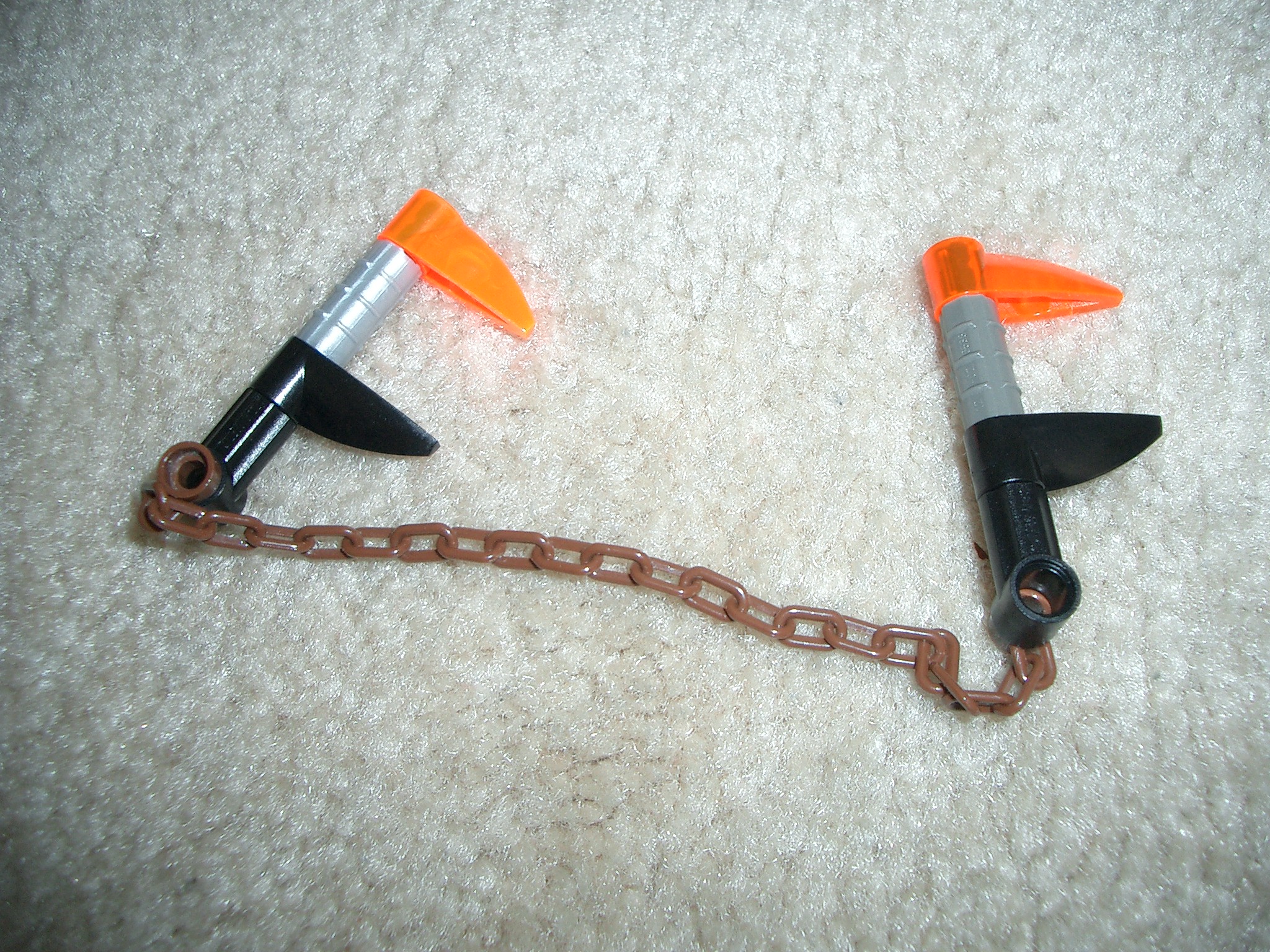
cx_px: 635
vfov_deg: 40.7
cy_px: 476
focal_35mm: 35
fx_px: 1284
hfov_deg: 52.6
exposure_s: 1/40
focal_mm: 5.8
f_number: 2.6
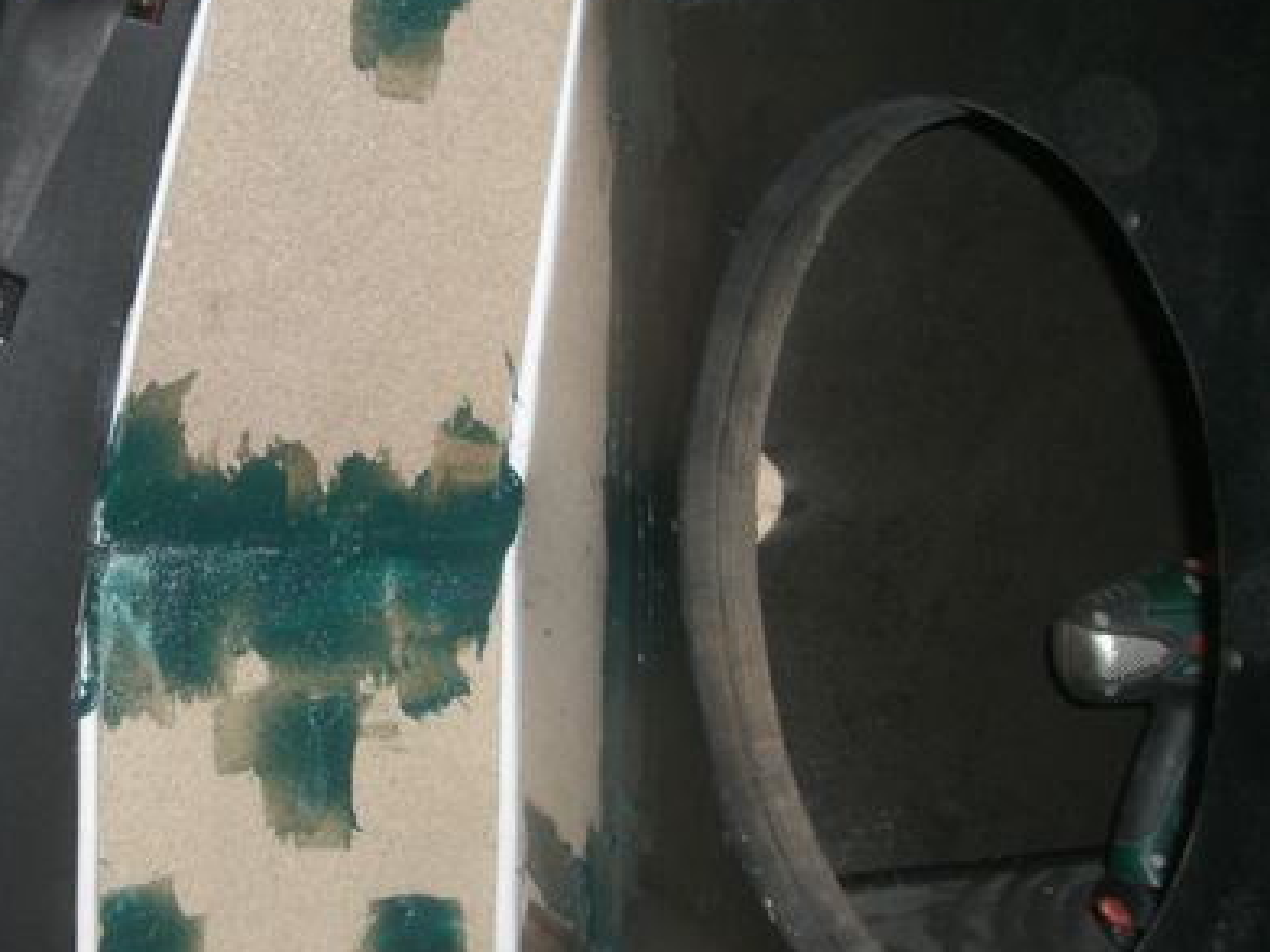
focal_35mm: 62
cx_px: 275
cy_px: 625
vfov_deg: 23.6
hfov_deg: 30.5
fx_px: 2275
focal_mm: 6.2
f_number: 2.7
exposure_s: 1/60
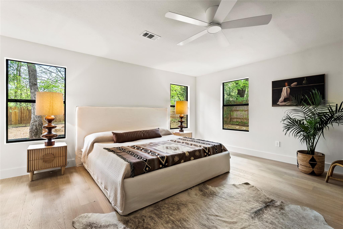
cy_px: 114
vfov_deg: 73.8
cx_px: 172
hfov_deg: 96.7
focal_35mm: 16
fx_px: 152
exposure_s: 1/1.67
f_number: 9
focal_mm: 16
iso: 320
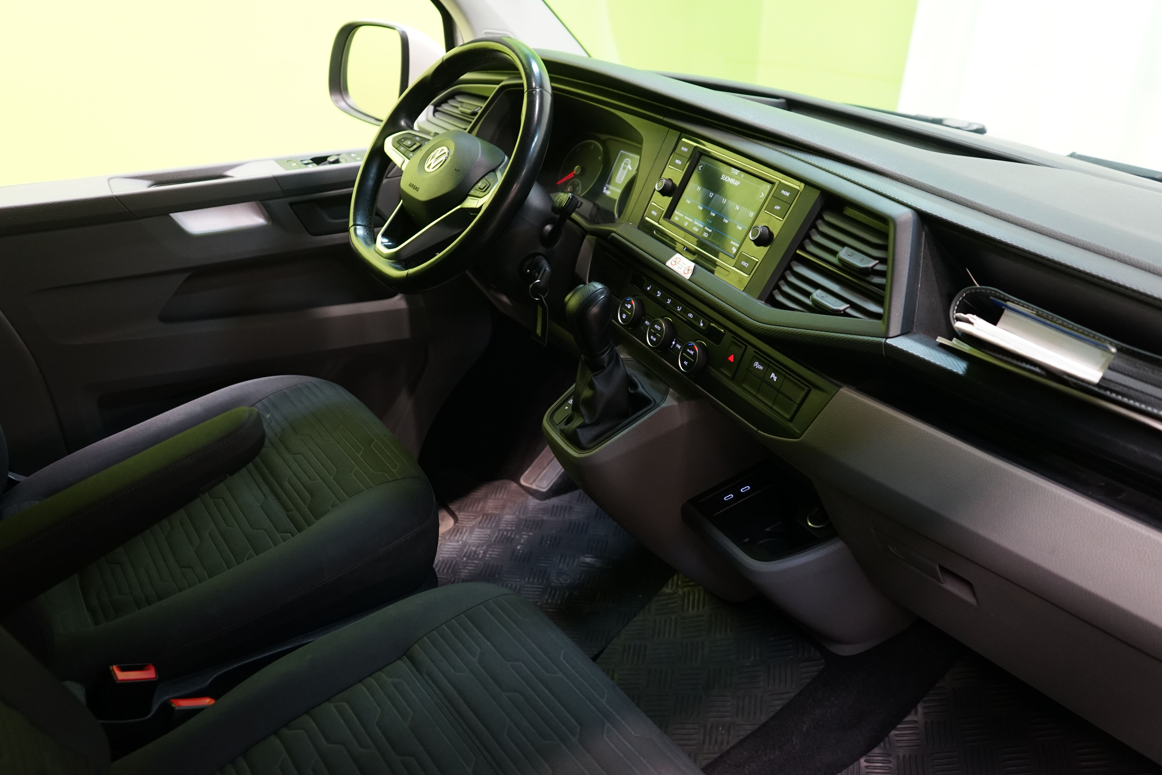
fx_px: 936
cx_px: 581
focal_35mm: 29
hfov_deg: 63.7
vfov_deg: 45.0
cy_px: 388
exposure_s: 1/30
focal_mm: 29
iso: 1000
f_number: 3.5
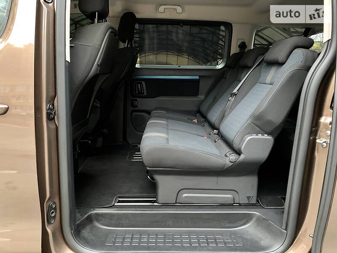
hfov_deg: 67.3
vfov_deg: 53.1
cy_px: 126
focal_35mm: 26
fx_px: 253
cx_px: 168
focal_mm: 4.2
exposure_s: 1/30
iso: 640
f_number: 1.8
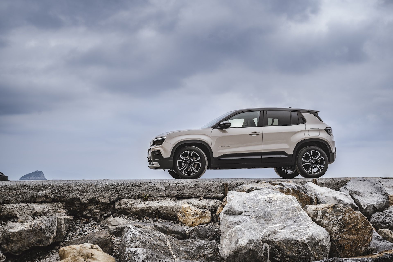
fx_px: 524
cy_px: 131
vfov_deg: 28.1
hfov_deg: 41.1
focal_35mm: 48
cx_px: 196
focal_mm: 48
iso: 100
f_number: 7.1
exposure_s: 1/160
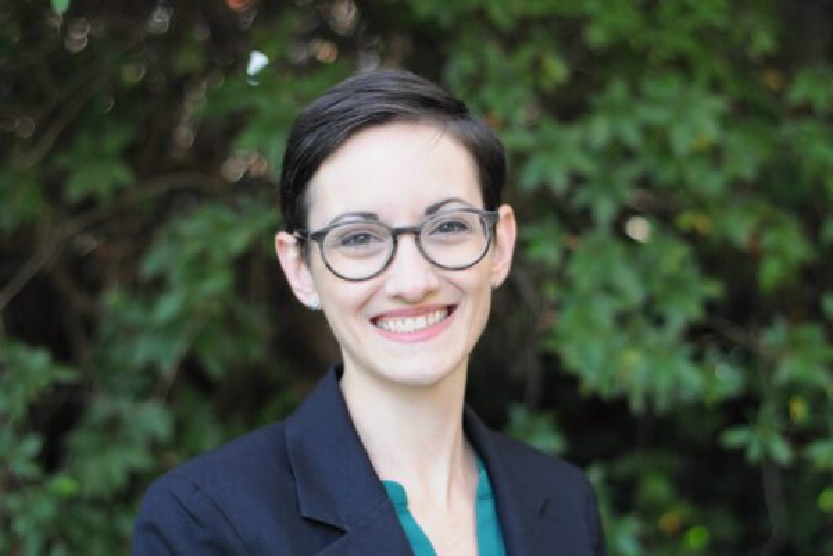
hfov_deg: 27.0
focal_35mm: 75
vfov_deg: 18.2
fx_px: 1735
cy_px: 278
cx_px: 416
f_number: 2.8
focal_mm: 50
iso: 800
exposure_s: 1/320
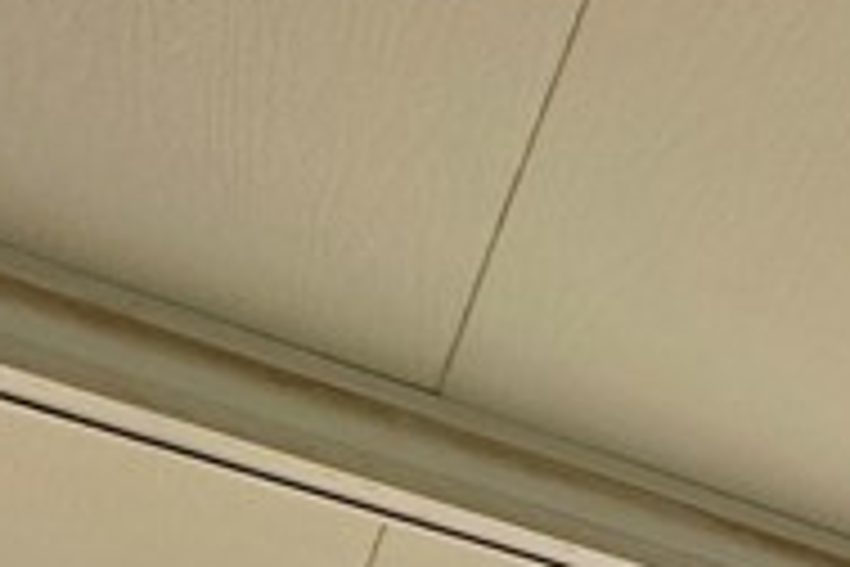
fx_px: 1865
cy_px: 1516
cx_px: 1848
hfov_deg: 16.6
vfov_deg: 12.1
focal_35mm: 79
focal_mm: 2.22
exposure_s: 1/2353
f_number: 2.2
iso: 50
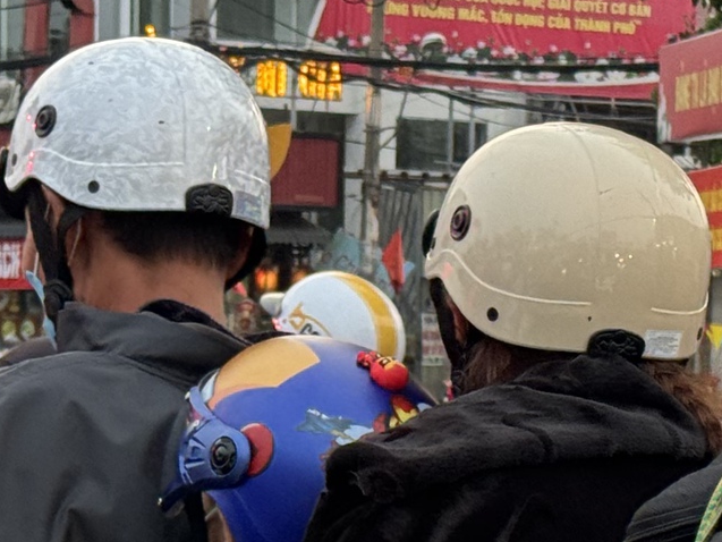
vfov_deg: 7.6
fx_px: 4026
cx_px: 450
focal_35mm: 193
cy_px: 621
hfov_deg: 10.2
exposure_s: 1/50
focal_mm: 6.76
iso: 125
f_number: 1.78
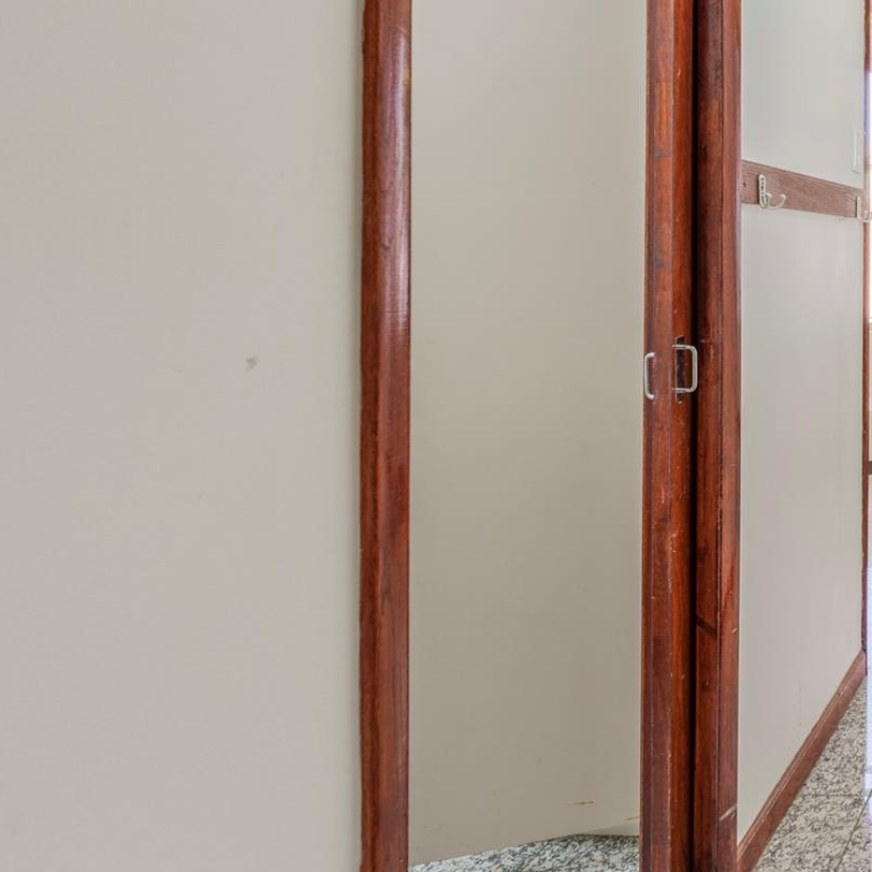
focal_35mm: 30
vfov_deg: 51.5
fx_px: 855
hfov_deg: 39.1
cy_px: 209
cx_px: 1050
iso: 100
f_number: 8
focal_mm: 14
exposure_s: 1/5
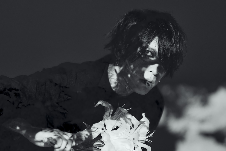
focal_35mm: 105
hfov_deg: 19.5
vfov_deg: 13.0
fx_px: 659
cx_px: 113
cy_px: 76
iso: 800
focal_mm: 105
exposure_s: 1/400
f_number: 1.4
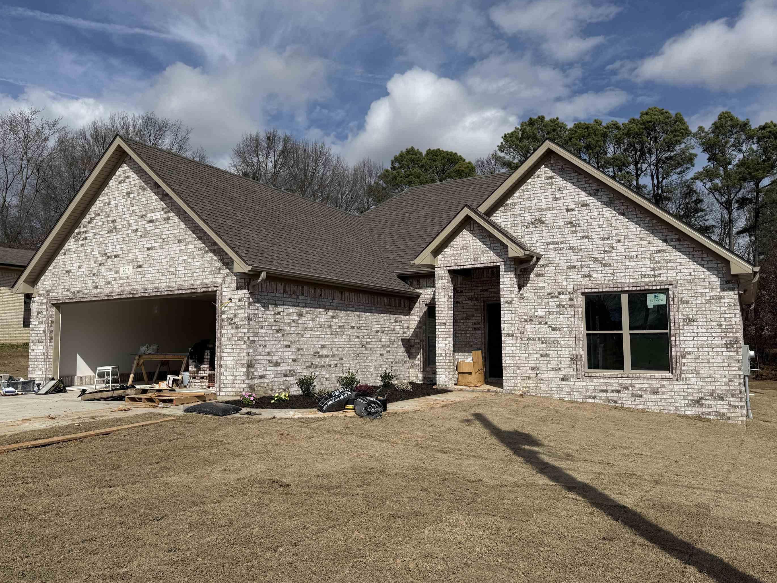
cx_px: 391
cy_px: 293
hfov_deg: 65.3
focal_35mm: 27
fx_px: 606
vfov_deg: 51.4
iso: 80
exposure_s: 1/10309
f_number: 1.78
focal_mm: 6.76
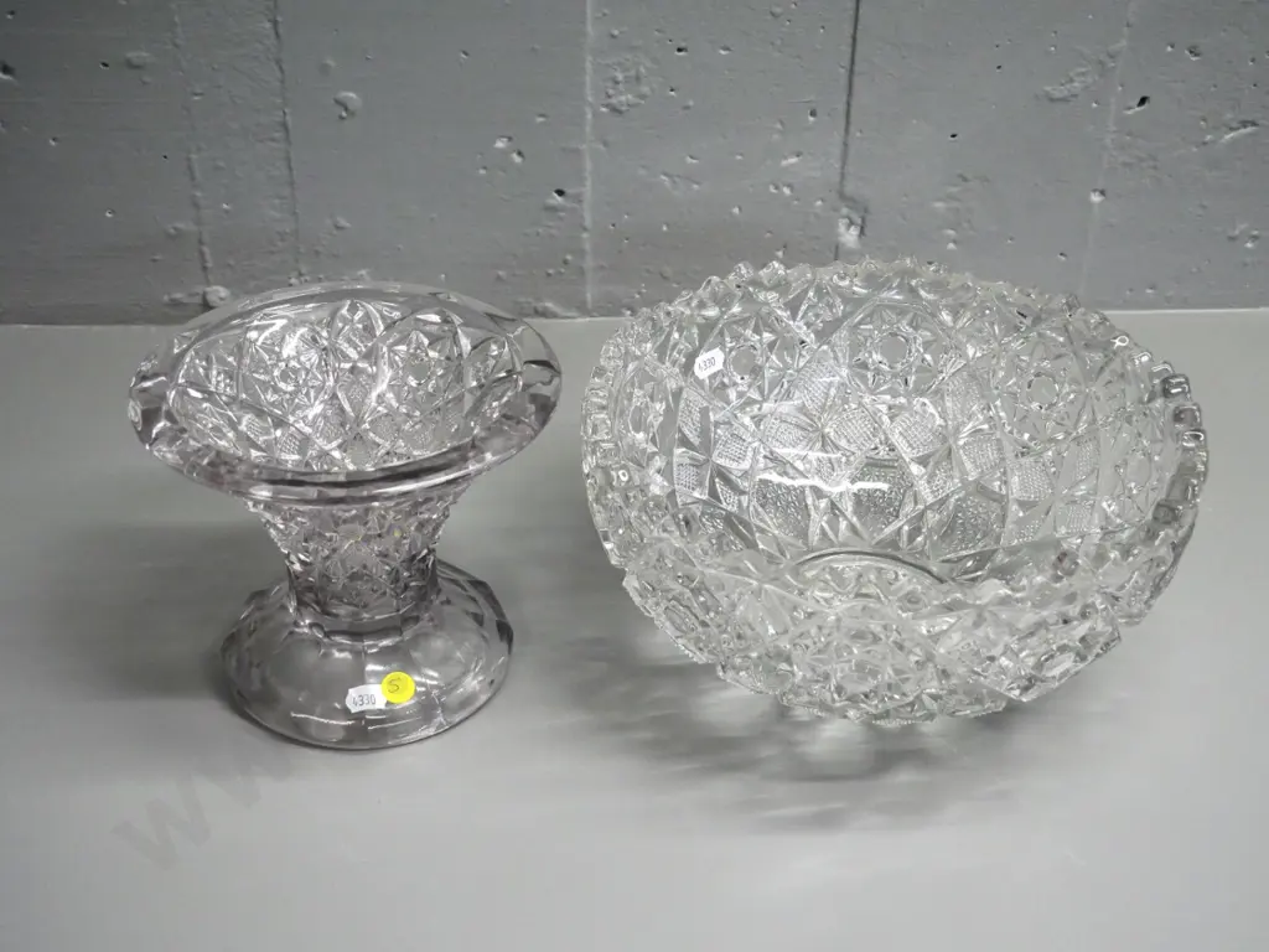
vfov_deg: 31.5
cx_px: 634
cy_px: 476
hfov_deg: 41.2
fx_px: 1686
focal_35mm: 46
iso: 3200
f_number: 5
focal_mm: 23
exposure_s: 1/200
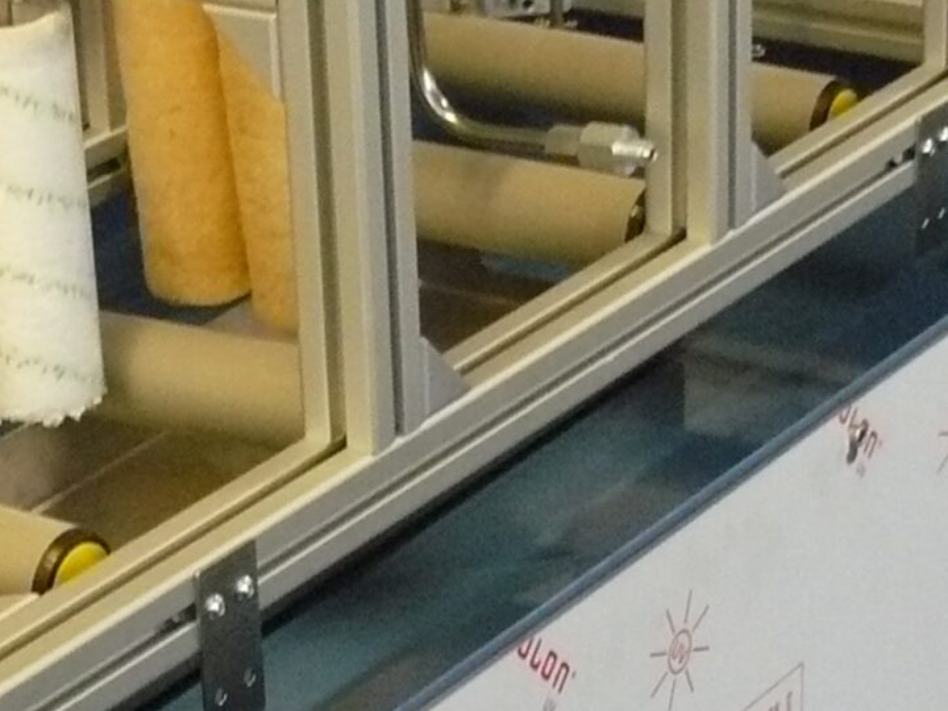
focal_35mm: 128
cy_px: 786
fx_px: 3505
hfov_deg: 15.3
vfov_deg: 11.4
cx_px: 199
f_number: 2.8
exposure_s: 1/50
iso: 400
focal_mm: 6
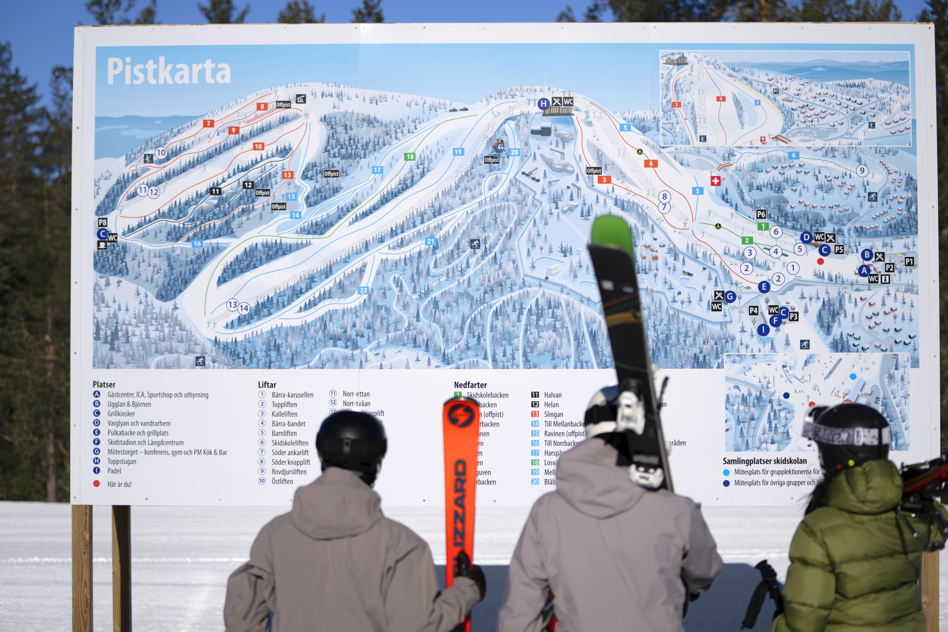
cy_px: 316
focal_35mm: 77
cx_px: 474
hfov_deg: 26.3
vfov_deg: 17.7
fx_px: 2027
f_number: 2.8
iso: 100
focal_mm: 77
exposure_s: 1/5000
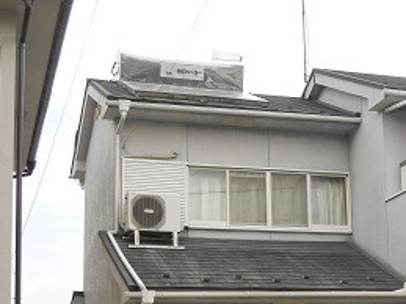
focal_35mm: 83
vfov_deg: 17.6
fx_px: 973
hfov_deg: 22.8
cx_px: 382
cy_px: 255
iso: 100
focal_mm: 7.8
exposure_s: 1/250
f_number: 3.9
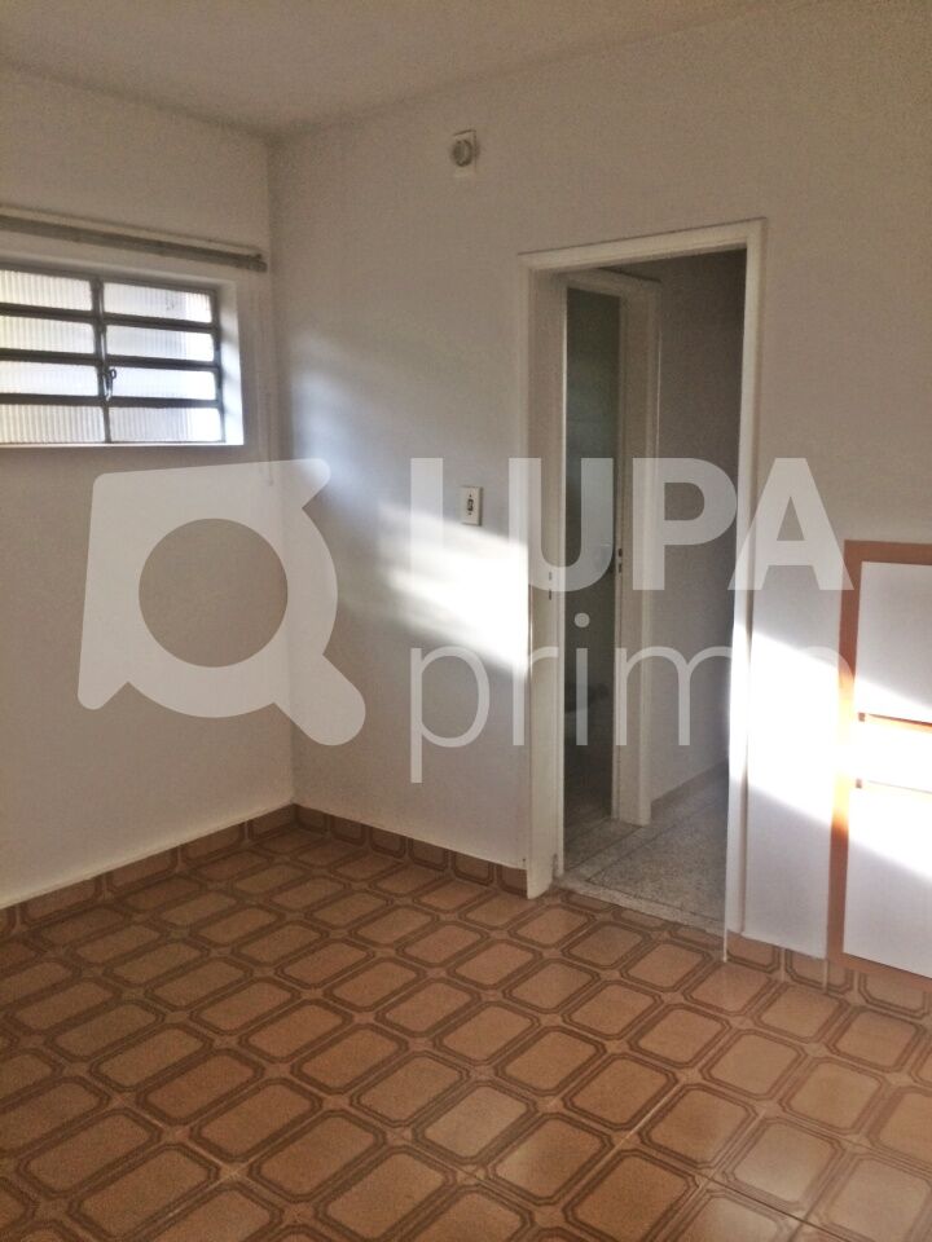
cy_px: 621
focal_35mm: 29
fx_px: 1041
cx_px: 466
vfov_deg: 61.7
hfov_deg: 48.2
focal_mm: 4.15
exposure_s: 1/30
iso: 50
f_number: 2.2
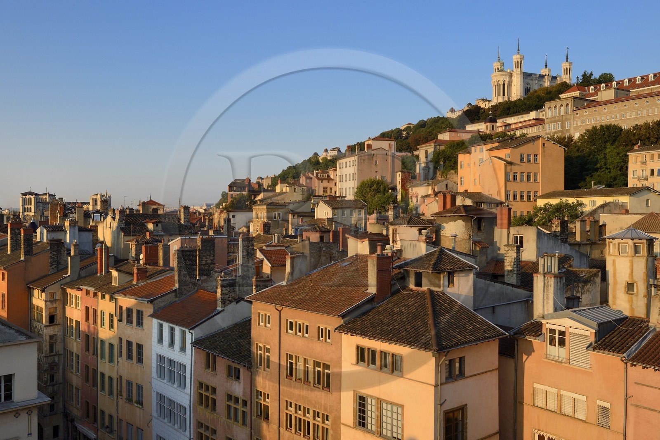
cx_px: 330
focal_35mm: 31
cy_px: 220
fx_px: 568
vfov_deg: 42.3
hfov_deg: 60.3
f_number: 14
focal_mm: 31
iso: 200
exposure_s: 1/125
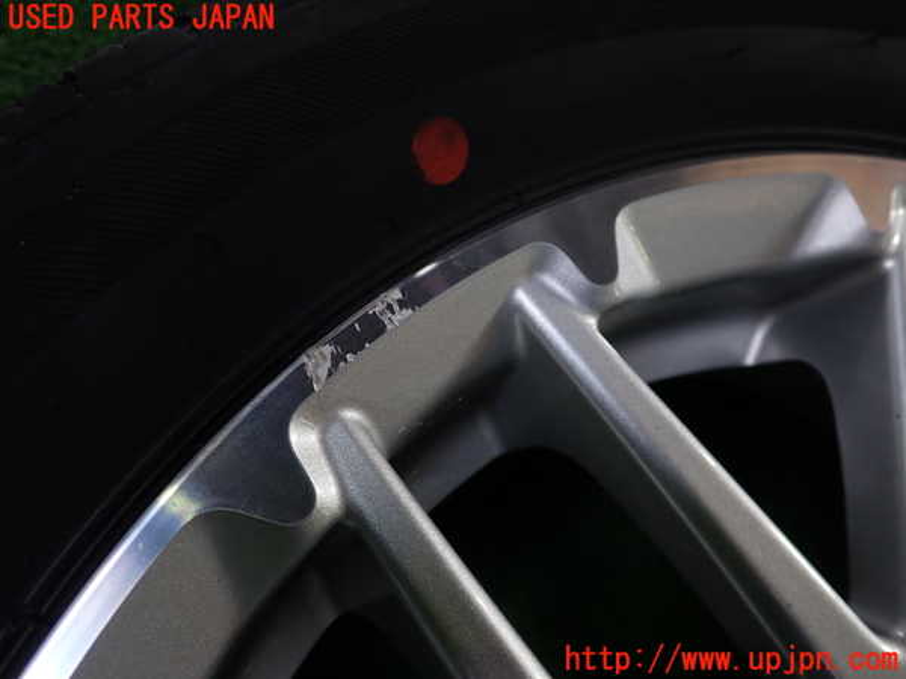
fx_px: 785
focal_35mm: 30
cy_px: 340
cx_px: 453
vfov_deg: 46.8
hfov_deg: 60.0
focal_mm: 5.4
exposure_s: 1/60
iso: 100
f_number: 2.3
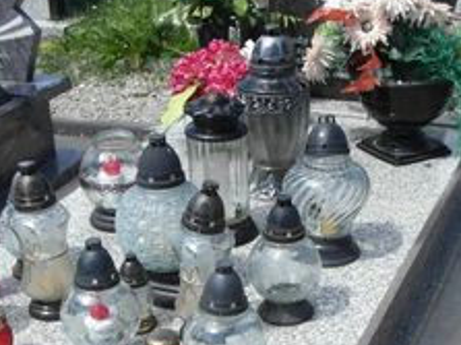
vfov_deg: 21.1
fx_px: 918
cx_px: 246
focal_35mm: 69
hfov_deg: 28.2
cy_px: 266
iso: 80
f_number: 2.8
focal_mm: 5.2
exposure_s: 1/1500
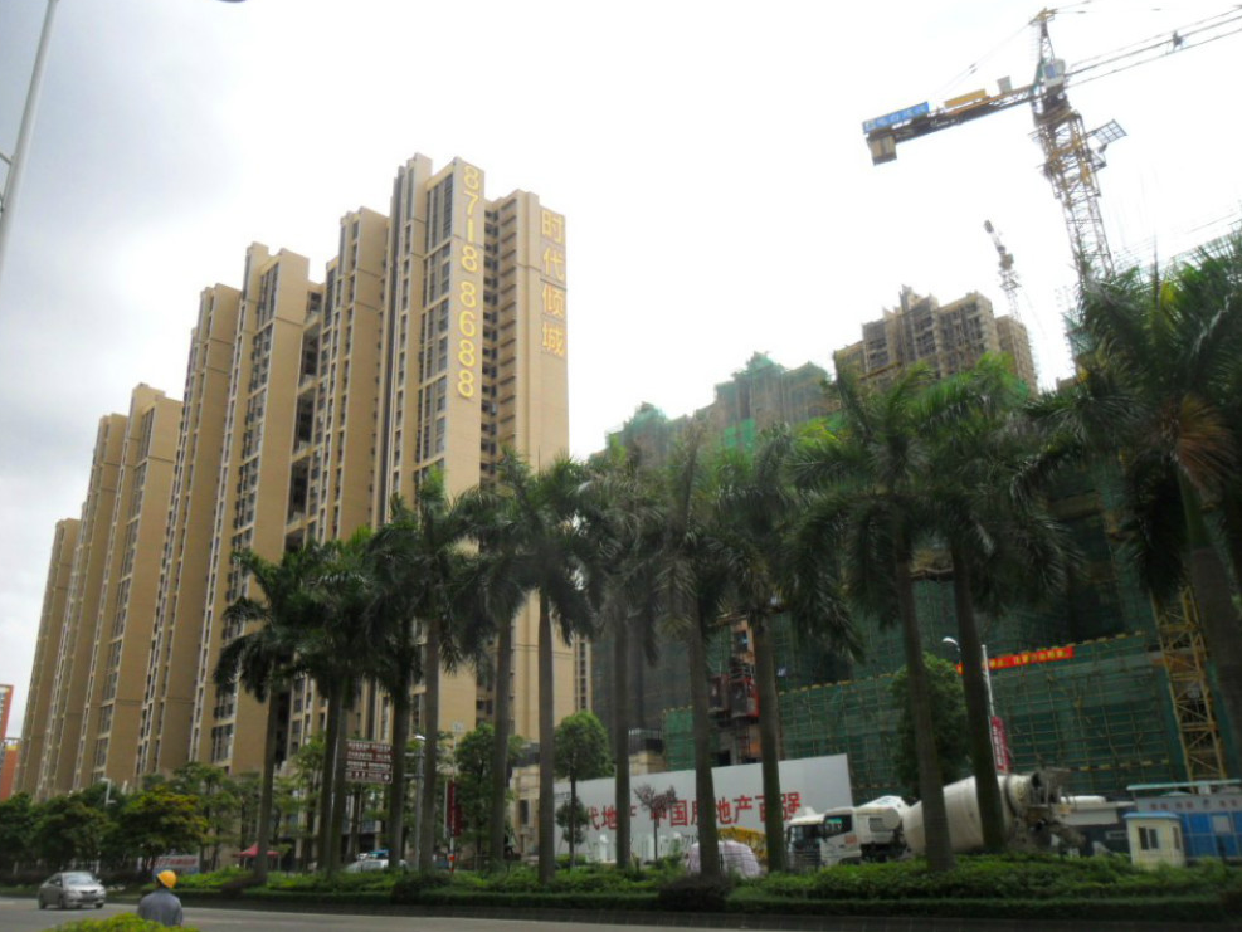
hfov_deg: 63.4
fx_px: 1005
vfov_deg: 49.8
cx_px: 615
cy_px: 465
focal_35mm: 28
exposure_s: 1/750
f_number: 3.5
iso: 100
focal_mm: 4.9
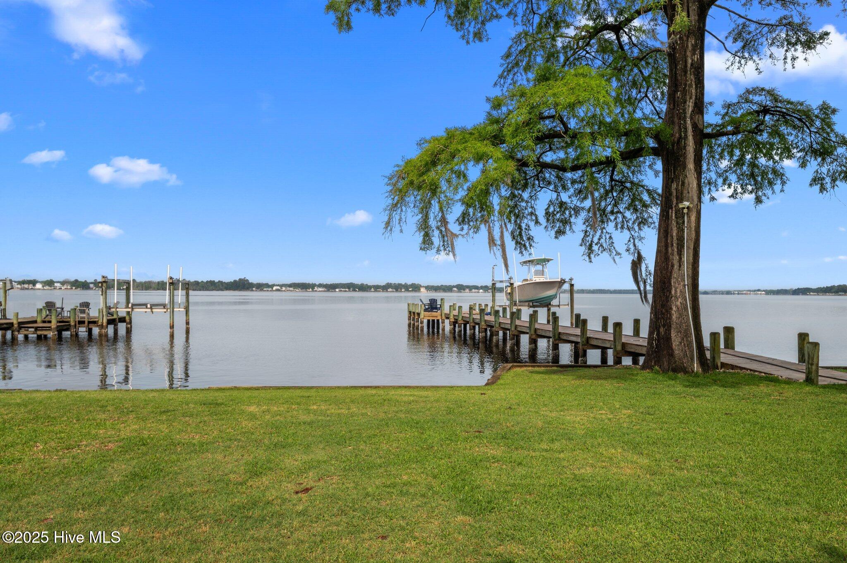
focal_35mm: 29
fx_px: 682
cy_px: 282
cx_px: 424
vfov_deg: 44.9
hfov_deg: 63.7
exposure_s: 1/640
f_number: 8
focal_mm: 29
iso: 250
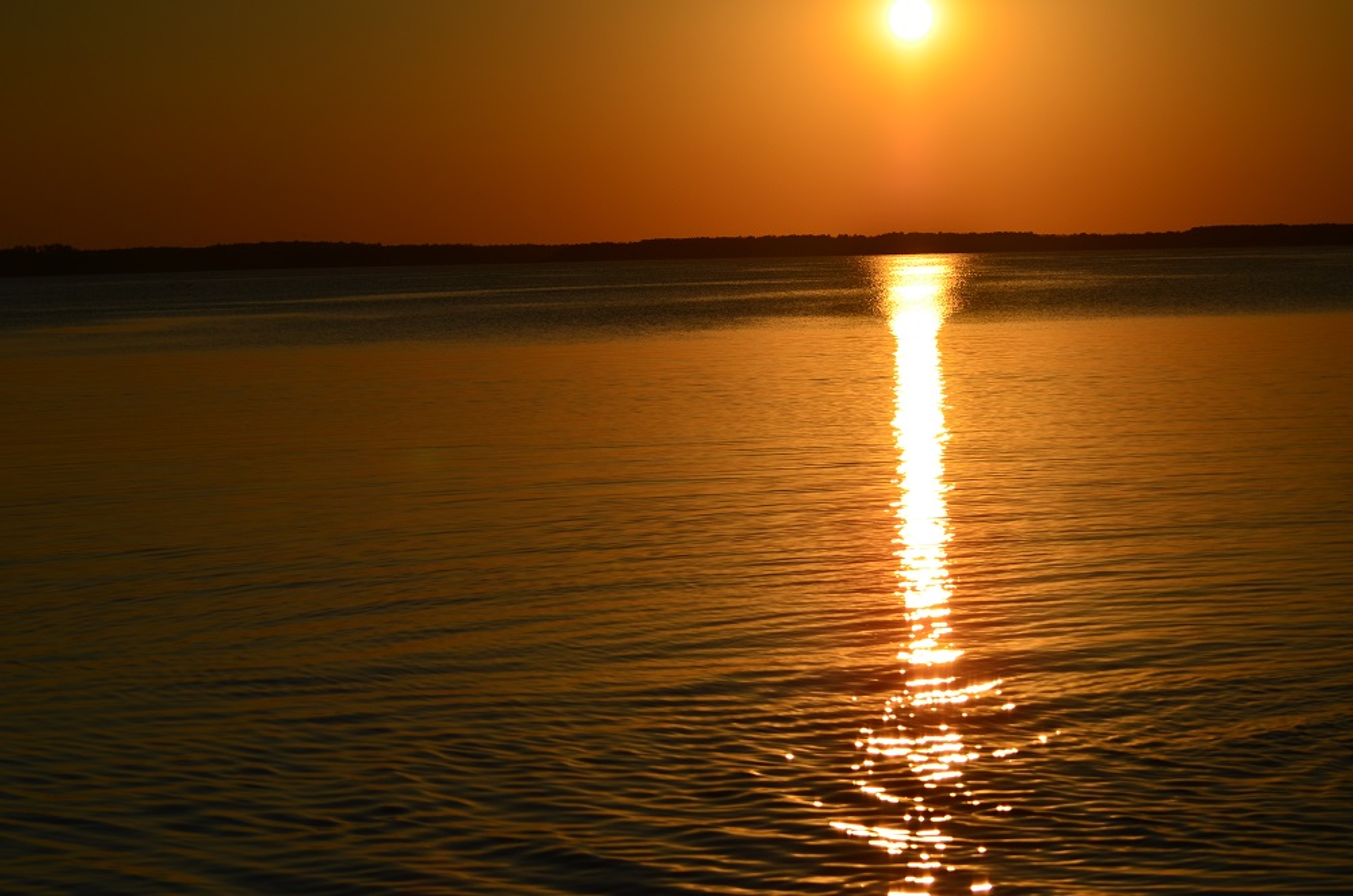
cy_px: 448
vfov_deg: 13.0
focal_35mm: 105
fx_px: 3937
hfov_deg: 19.5
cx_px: 676
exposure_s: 1/8000
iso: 100
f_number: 4.5
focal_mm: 70
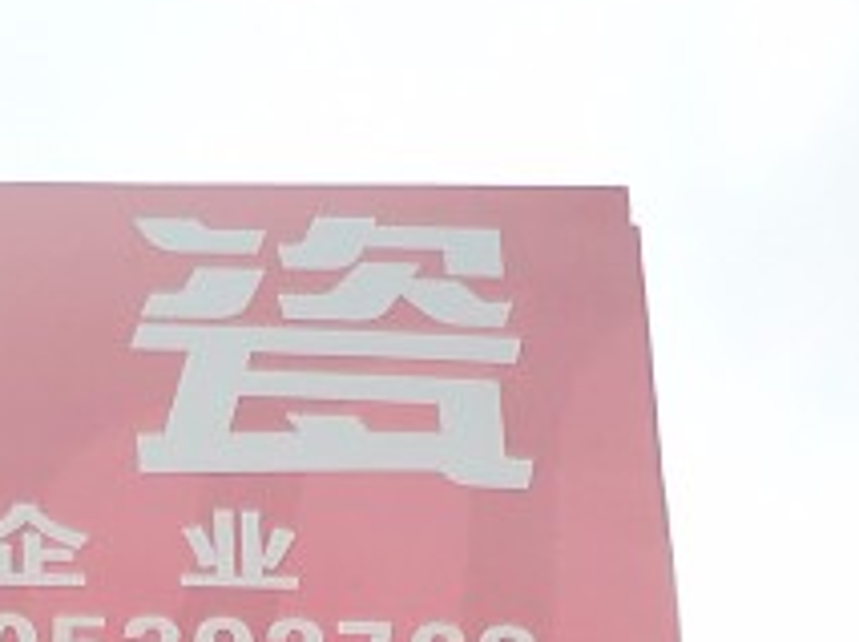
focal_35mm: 162
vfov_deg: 8.3
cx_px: 306
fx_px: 4013
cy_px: 1613
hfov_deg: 12.2
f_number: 1.8
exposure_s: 1/904
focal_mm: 3.82
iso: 300
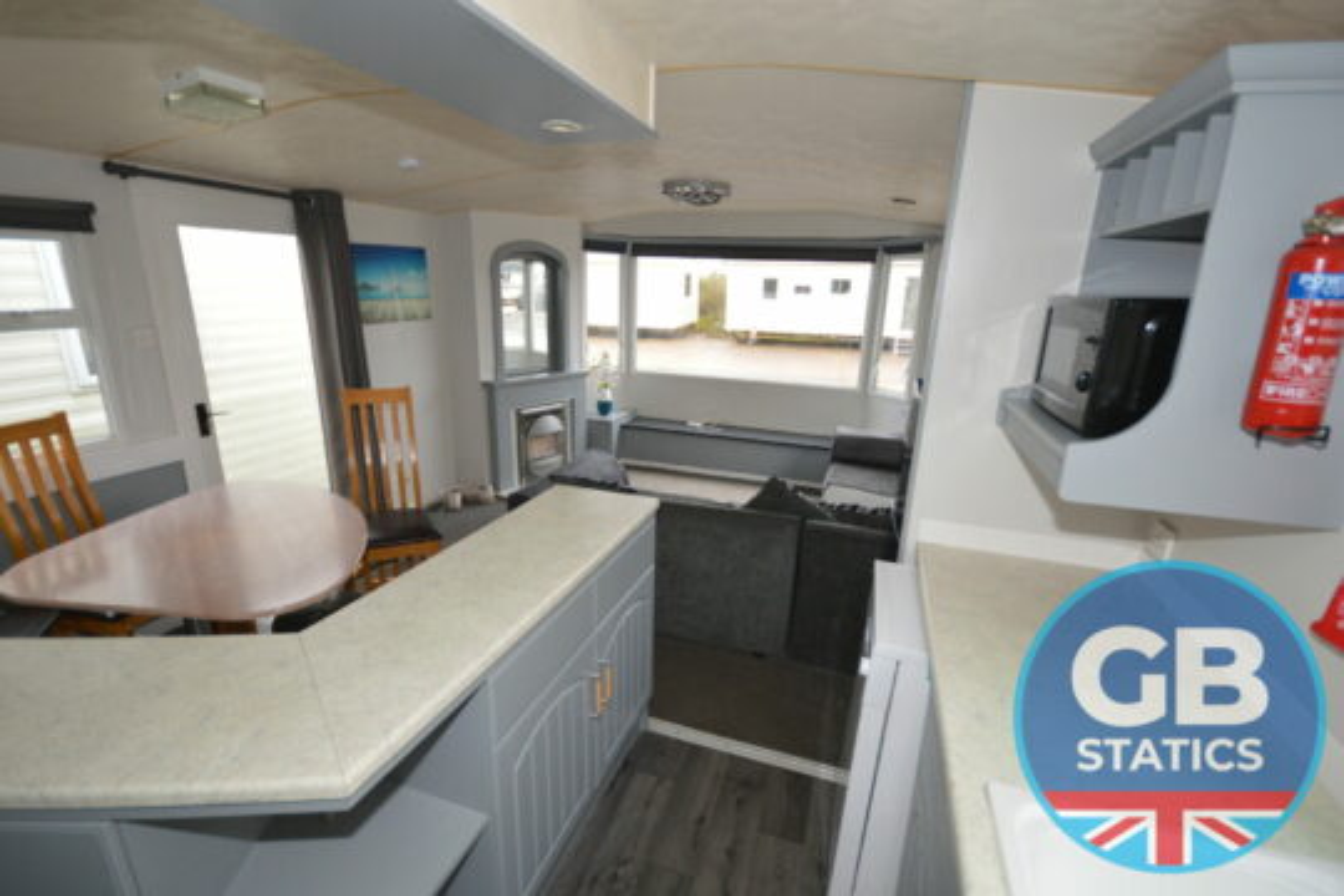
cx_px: 672
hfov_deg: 100.4
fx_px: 560
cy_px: 448
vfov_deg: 77.3
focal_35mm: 15
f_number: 4
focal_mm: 10
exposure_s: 1/60
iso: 500
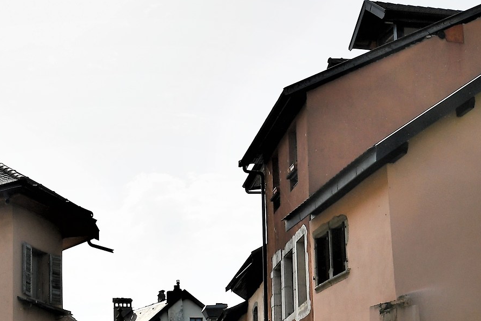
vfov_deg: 16.0
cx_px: 110
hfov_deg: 24.7
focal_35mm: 81
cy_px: 417
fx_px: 1082
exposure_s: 1/250
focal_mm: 20
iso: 140
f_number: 8
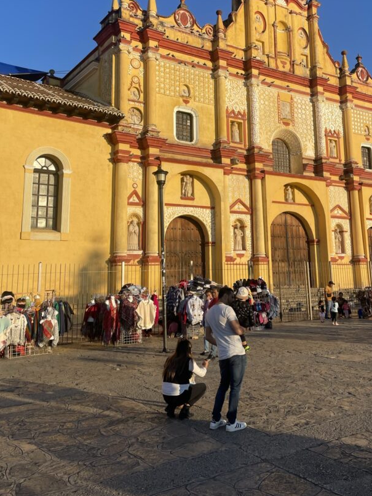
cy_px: 192
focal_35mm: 33
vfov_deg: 54.9
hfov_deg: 42.8
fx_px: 473
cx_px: 216
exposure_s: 1/2353
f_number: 1.6
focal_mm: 4.2
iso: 32
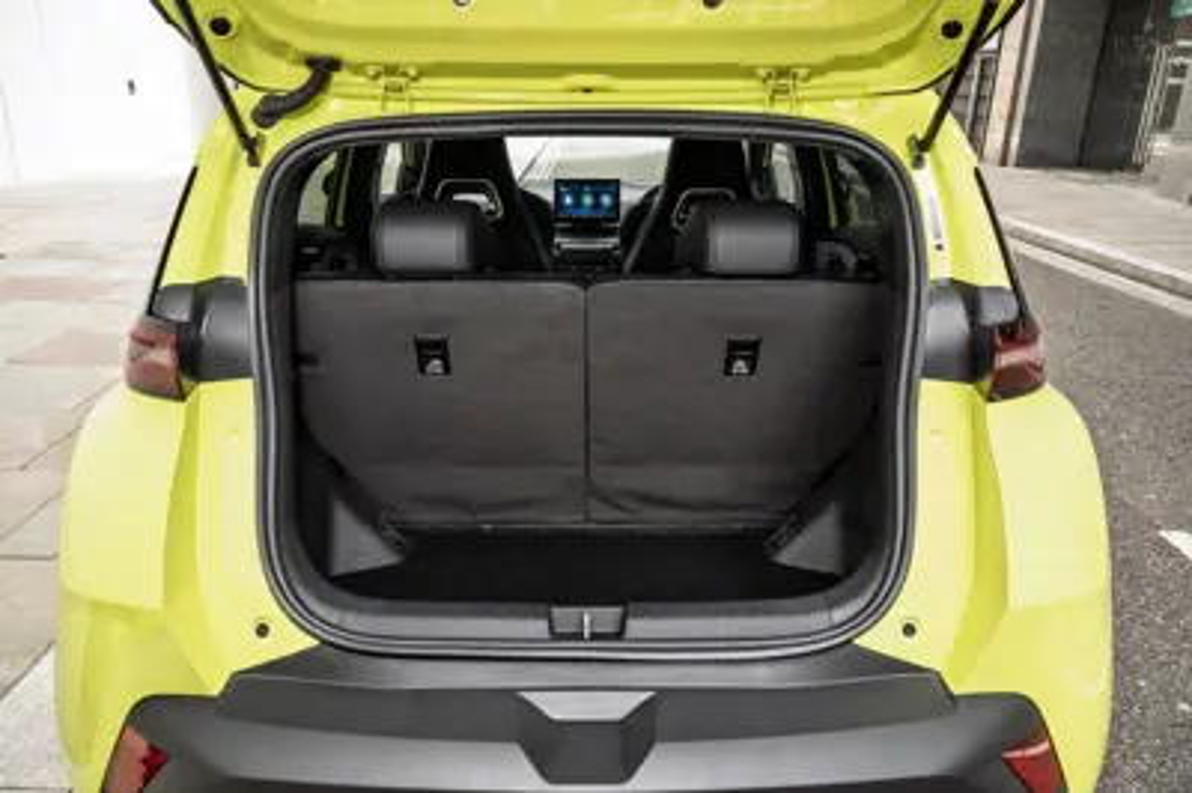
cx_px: 596
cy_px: 396
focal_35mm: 28
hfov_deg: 66.5
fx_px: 910
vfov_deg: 47.1
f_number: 9
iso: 400
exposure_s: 1/13
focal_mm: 27.5
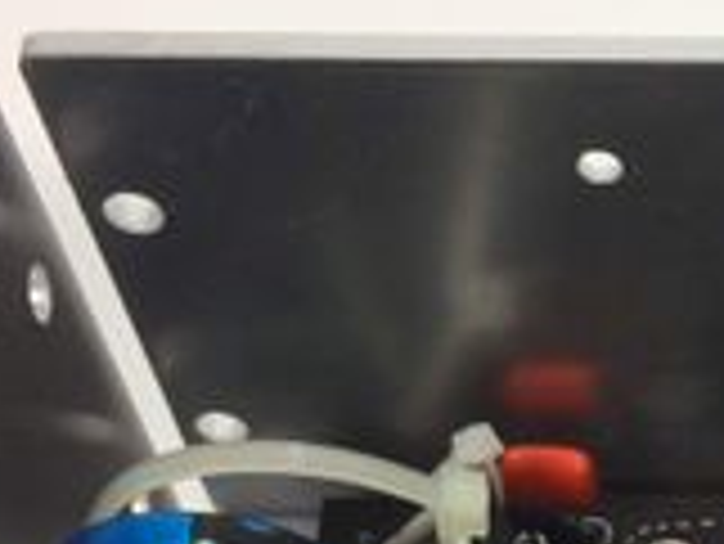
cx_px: 1007
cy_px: 818
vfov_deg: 12.3
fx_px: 2407
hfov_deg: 16.0
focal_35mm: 115
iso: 40
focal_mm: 4.15
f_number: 2.2
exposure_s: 1/50
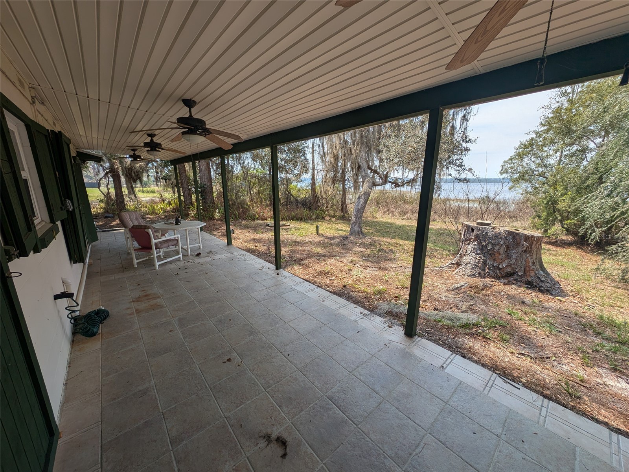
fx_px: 218
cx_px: 314
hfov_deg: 110.5
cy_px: 236
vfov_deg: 94.5
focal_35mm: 12
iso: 43
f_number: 1.95
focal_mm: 2.23
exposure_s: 1/1314
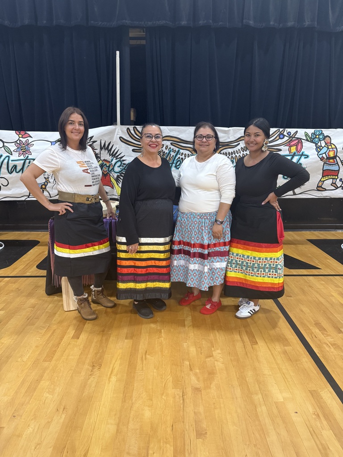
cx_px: 172
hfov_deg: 56.8
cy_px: 228
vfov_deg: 71.6
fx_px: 317
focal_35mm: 24
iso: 250
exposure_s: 1/60
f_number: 1.78
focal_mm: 6.76
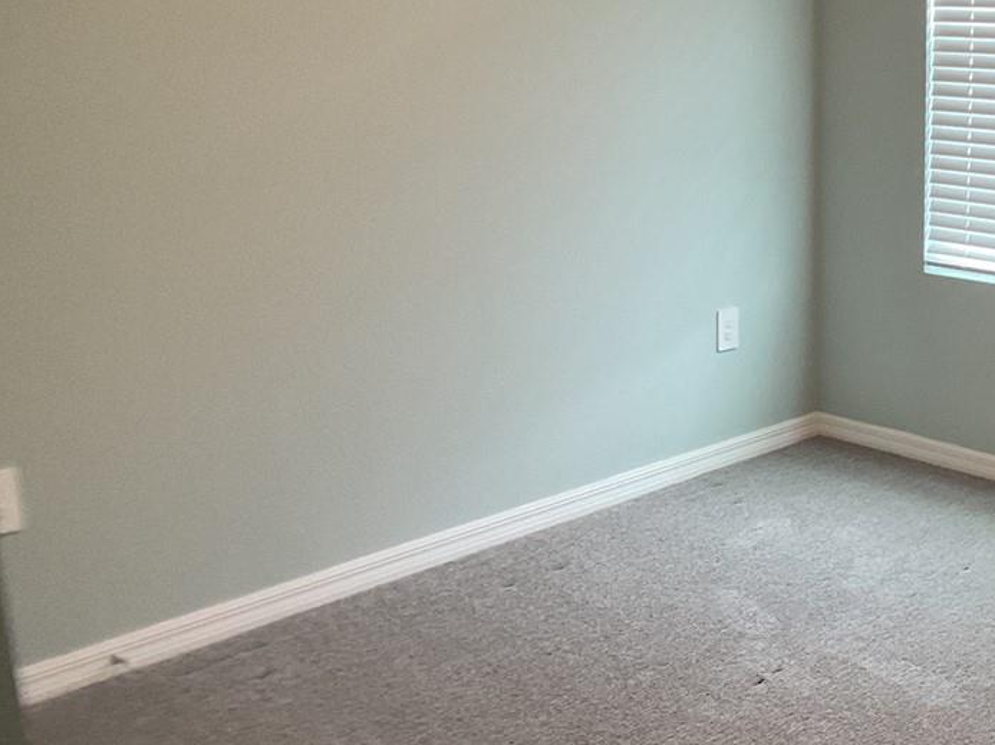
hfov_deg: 26.9
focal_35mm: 67
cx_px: 1055
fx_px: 1925
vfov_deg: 21.9
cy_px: 286
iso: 160
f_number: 1.8
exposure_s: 1/60
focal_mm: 3
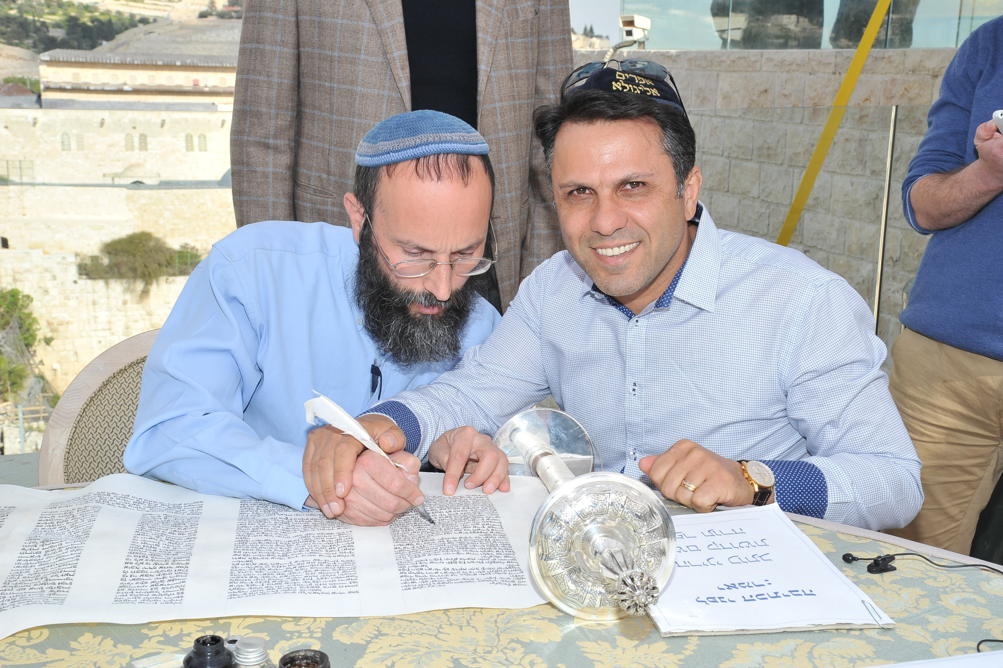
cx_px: 502
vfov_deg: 28.1
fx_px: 1337
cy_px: 334
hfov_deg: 41.1
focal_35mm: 48
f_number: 14
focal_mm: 48
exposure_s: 1/250
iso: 500
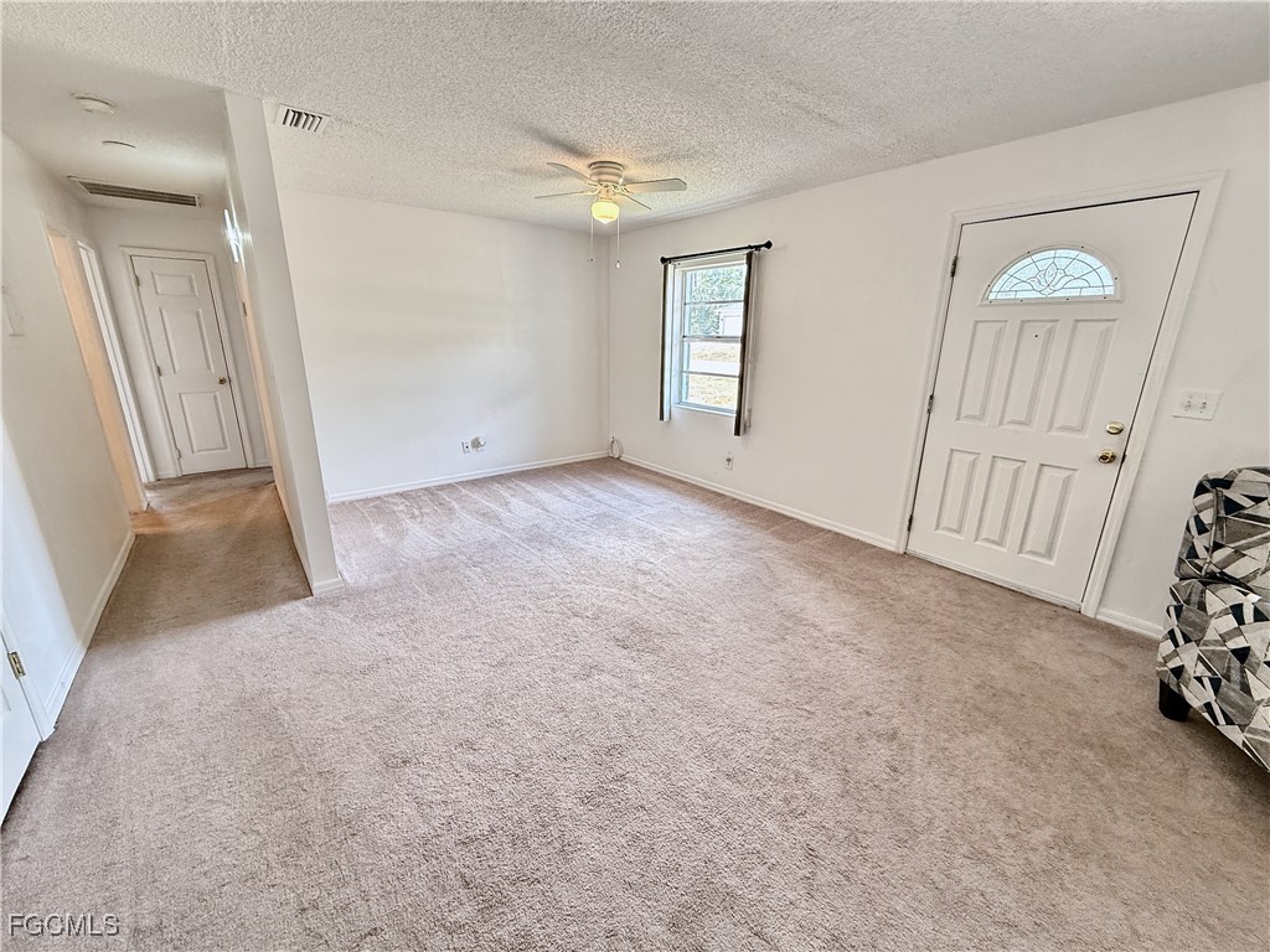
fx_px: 514
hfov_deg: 102.1
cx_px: 635
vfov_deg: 85.7
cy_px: 476
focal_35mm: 14
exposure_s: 1/99
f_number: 2.2
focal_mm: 2.22
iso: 250
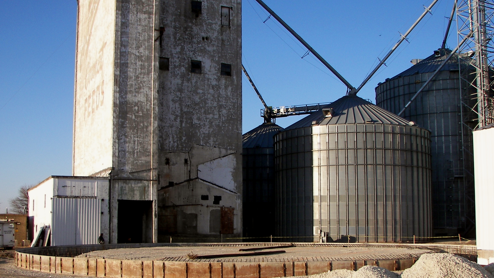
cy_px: 173
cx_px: 239
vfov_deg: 27.0
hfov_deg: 46.4
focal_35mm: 44
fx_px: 576
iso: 50
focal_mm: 6
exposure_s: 1/400
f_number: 2.8
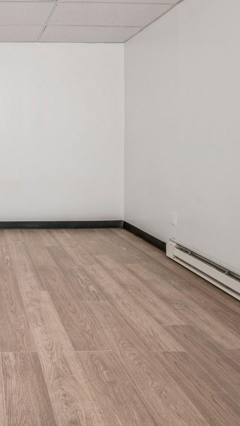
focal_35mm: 28
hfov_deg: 35.7
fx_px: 317
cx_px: -20
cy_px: 171
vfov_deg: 67.3
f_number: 11
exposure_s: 1/20
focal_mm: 14
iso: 200
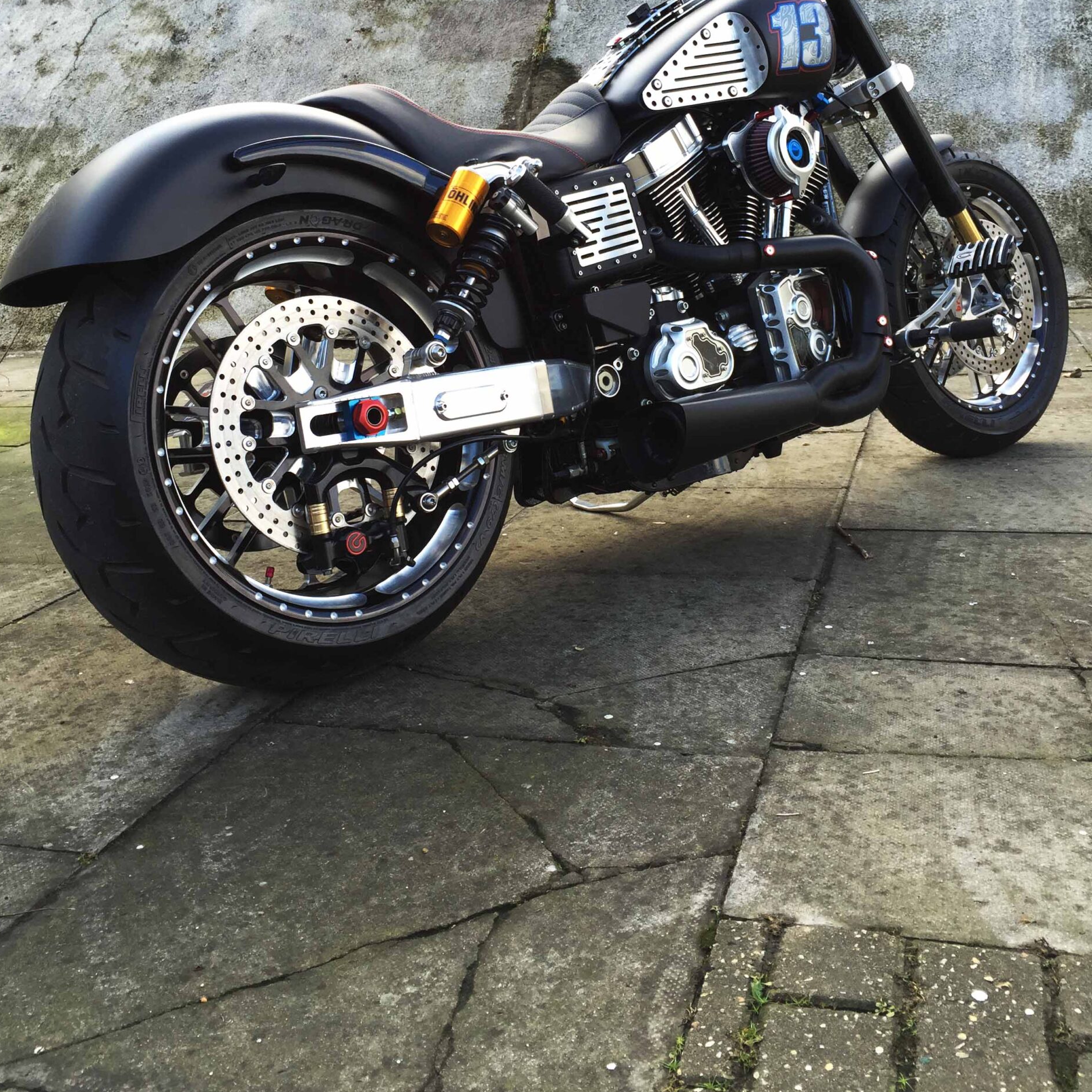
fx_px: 1249
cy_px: 370
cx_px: 535
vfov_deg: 46.5
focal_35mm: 35
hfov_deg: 47.2
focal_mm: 4.15
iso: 32
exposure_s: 1/120
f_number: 2.2
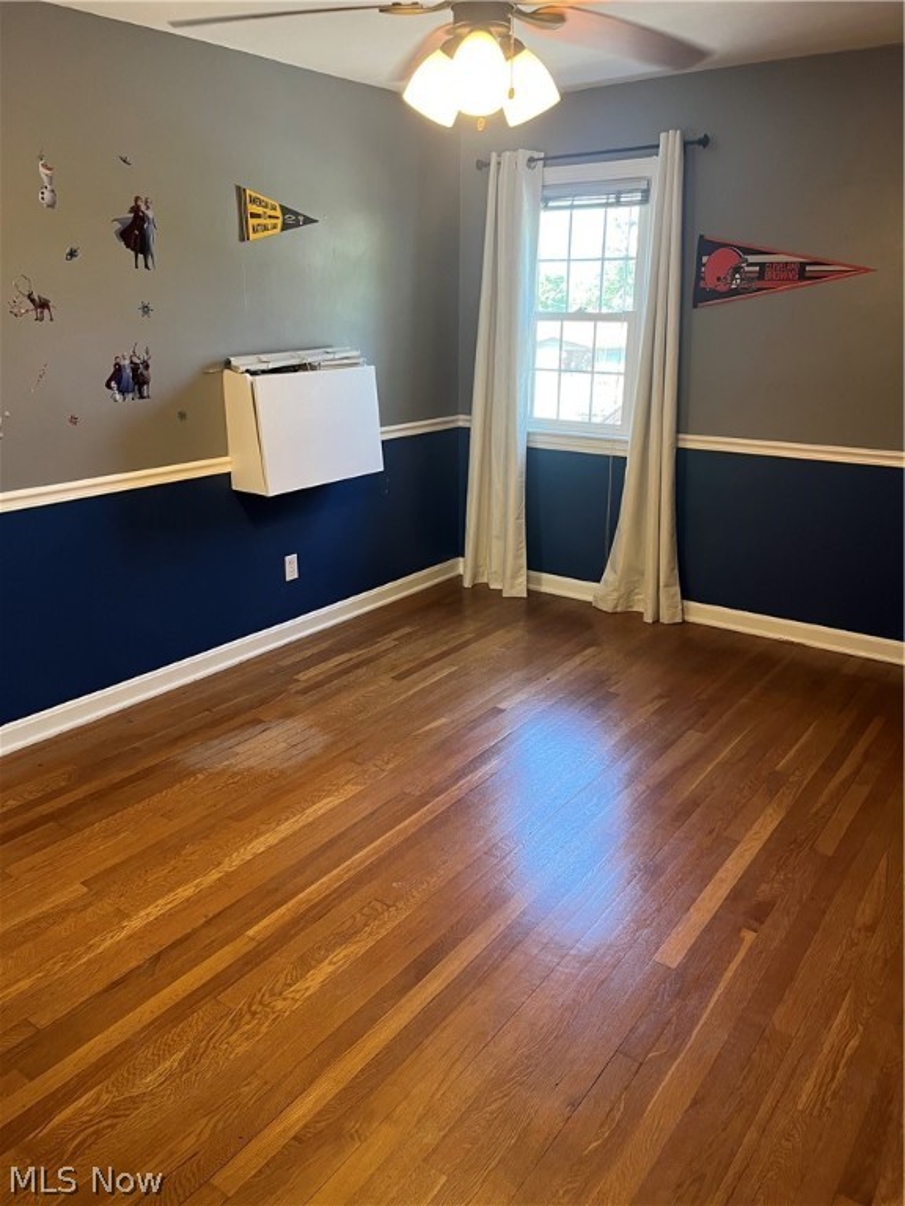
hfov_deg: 53.1
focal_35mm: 26
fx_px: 906
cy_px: 603
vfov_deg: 67.3
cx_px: 452
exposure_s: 1/60
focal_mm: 5.1
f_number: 1.6
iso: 125
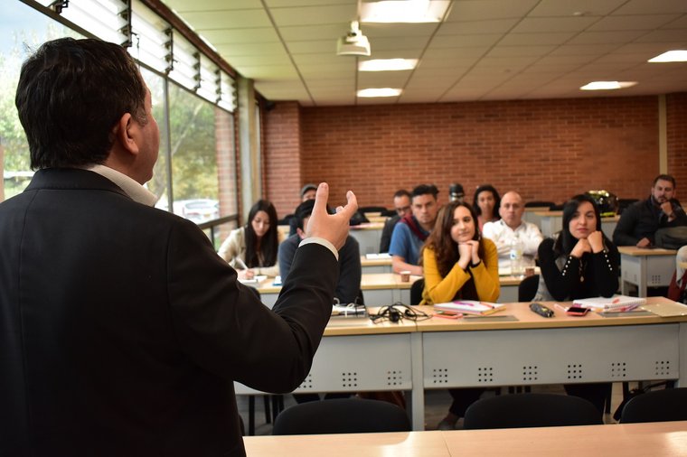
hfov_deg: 49.6
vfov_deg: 34.2
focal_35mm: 39
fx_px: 744
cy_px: 228
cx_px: 344
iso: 2000
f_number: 4.5
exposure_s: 1/250
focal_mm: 26
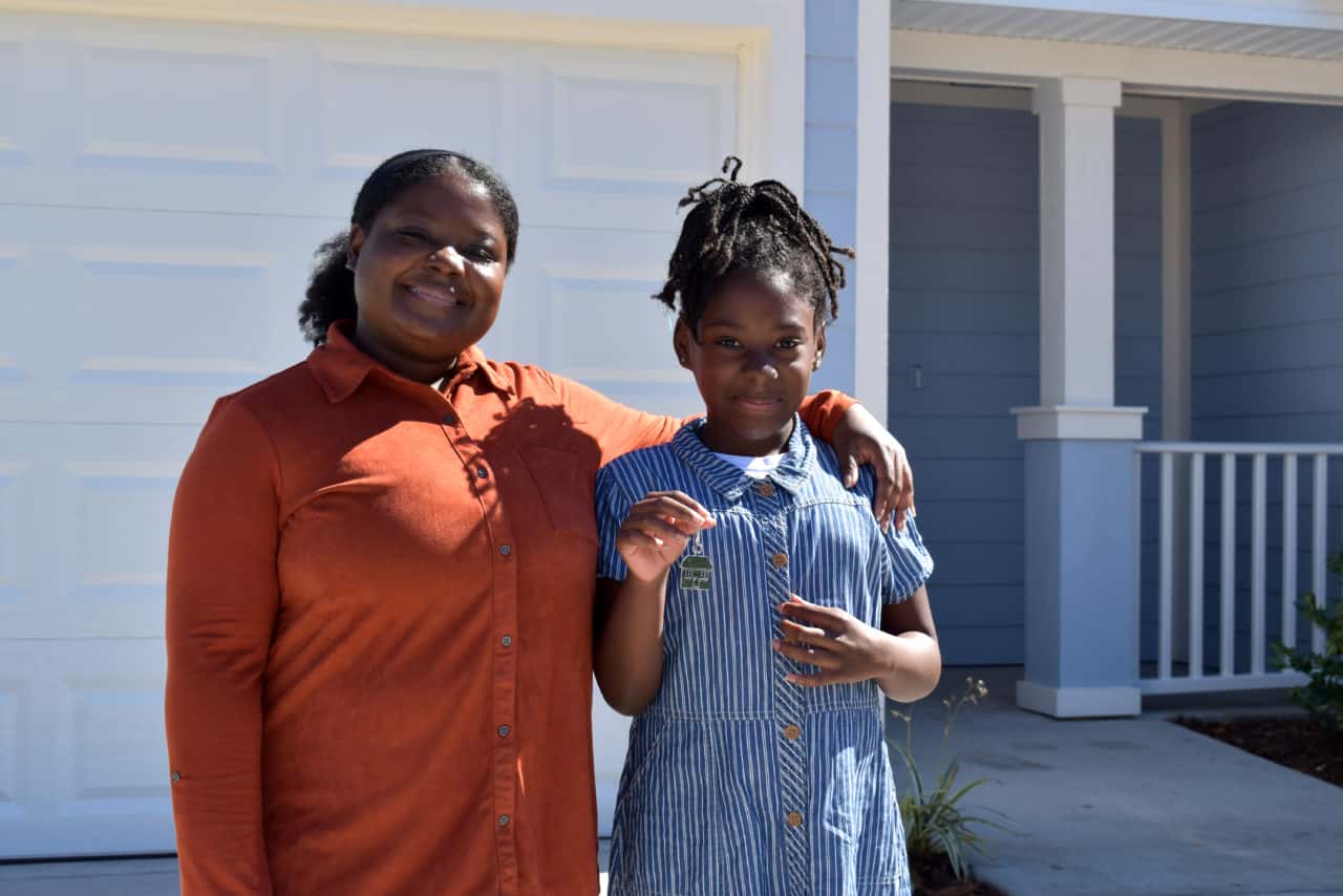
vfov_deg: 25.8
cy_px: 448
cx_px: 672
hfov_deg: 37.8
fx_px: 1959
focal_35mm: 52
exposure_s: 1/250
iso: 140
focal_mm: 35
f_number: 8
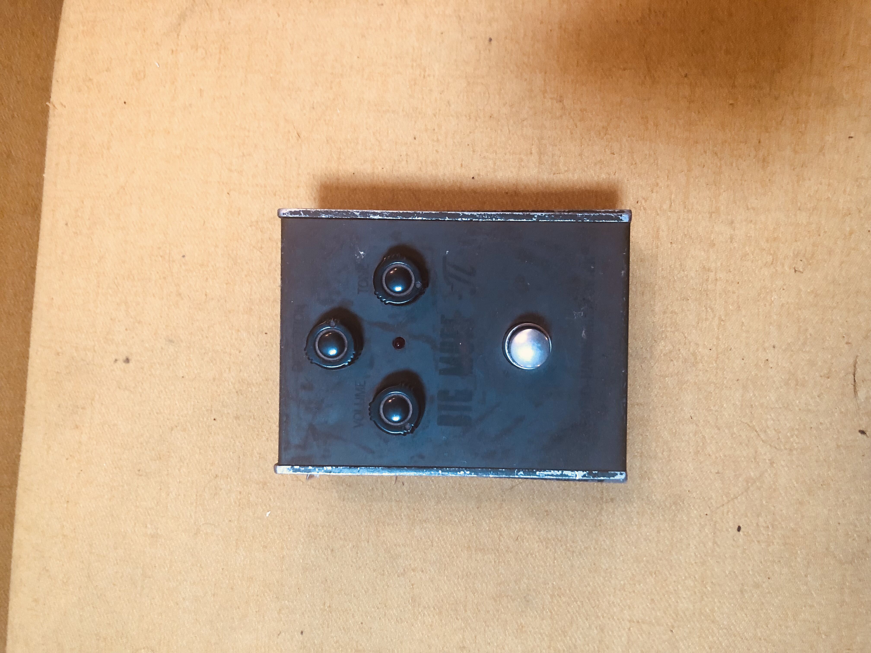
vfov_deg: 49.7
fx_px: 705
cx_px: 436
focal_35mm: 28
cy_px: 326
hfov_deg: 63.4
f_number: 1.8
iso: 80
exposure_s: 1/17
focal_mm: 3.99
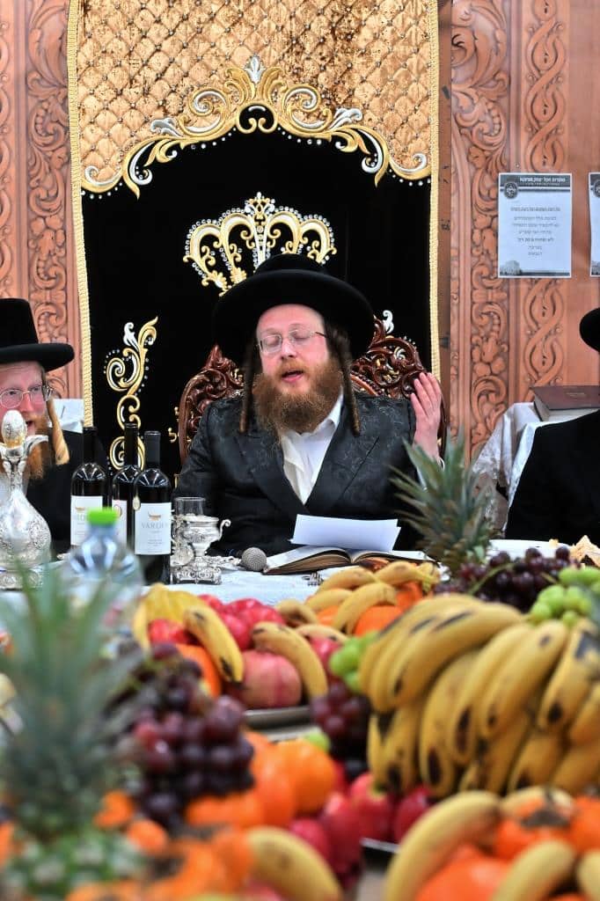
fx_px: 2326
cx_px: 300
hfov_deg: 14.7
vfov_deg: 21.9
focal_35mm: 93
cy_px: 450
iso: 1250
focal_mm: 62
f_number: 4
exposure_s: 1/320
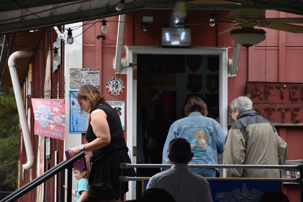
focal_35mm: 158
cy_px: 101
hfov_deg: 13.0
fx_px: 1326
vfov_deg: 8.7
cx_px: 152
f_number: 5.6
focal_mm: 105
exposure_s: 1/400
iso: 400
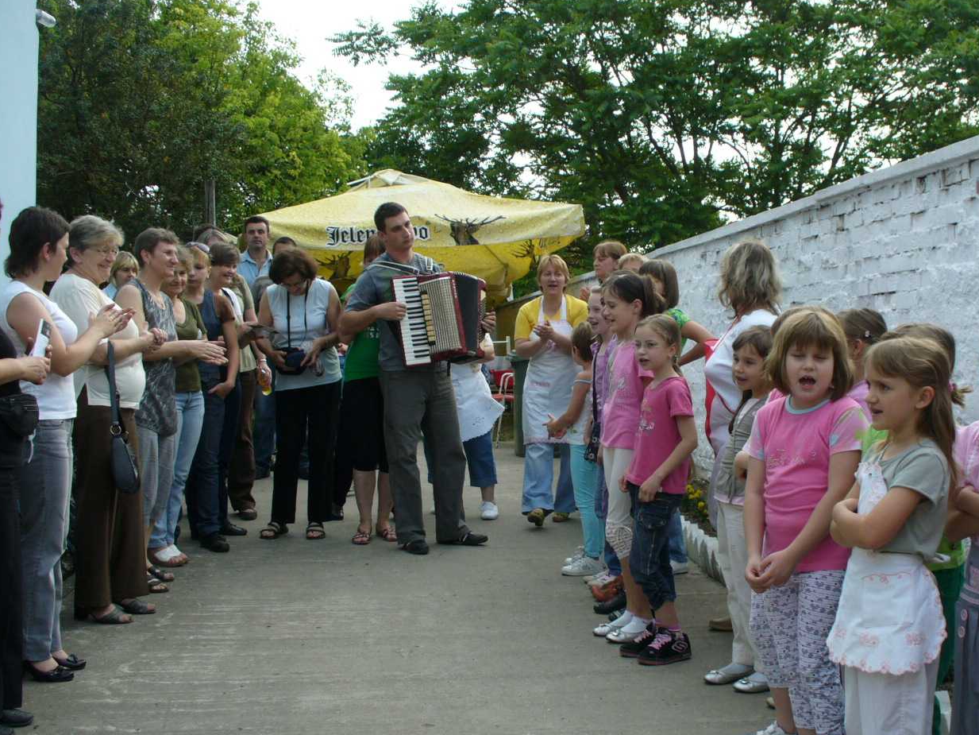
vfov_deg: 30.3
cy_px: 379
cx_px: 618
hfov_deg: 39.4
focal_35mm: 48
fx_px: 1358
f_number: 2.8
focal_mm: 6.1
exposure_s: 1/320
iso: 80
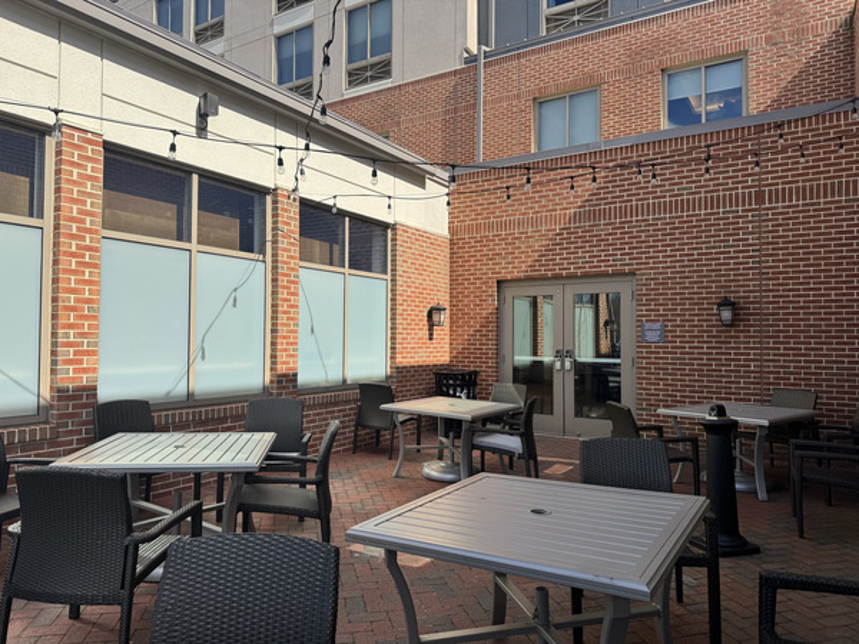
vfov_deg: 56.8
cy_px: 322
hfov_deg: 71.6
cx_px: 430
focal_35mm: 24
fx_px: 596
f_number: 1.78
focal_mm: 6.76
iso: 80
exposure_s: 1/3413
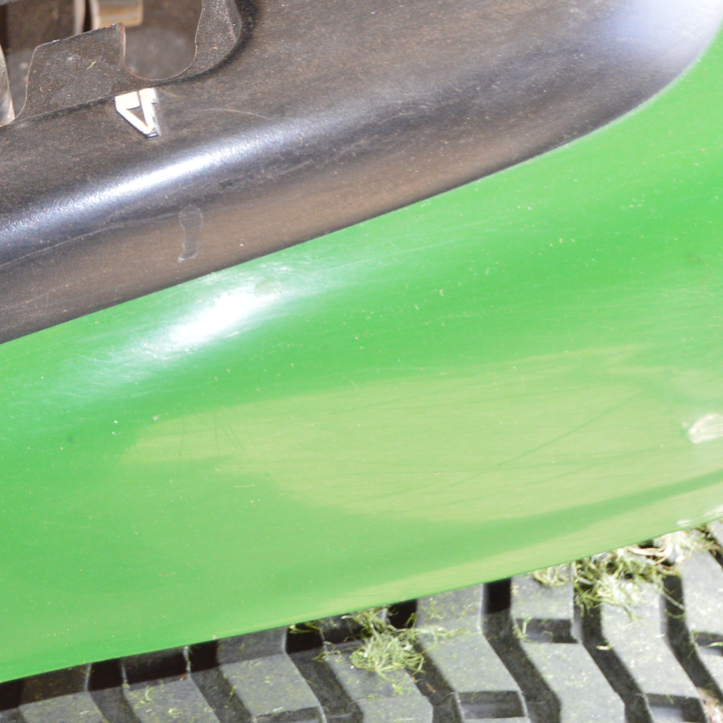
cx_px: -163
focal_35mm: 173
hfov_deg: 9.9
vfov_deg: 10.1
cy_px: 121
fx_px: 4088
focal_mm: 52
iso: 800
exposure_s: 1/60
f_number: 5.6
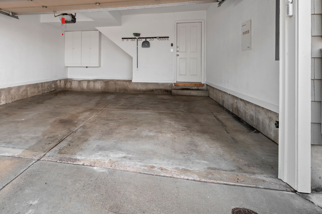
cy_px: 67
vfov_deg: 55.7
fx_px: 197
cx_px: 107
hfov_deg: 76.0
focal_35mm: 22
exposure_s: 1/40
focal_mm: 16
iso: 400
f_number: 6.3
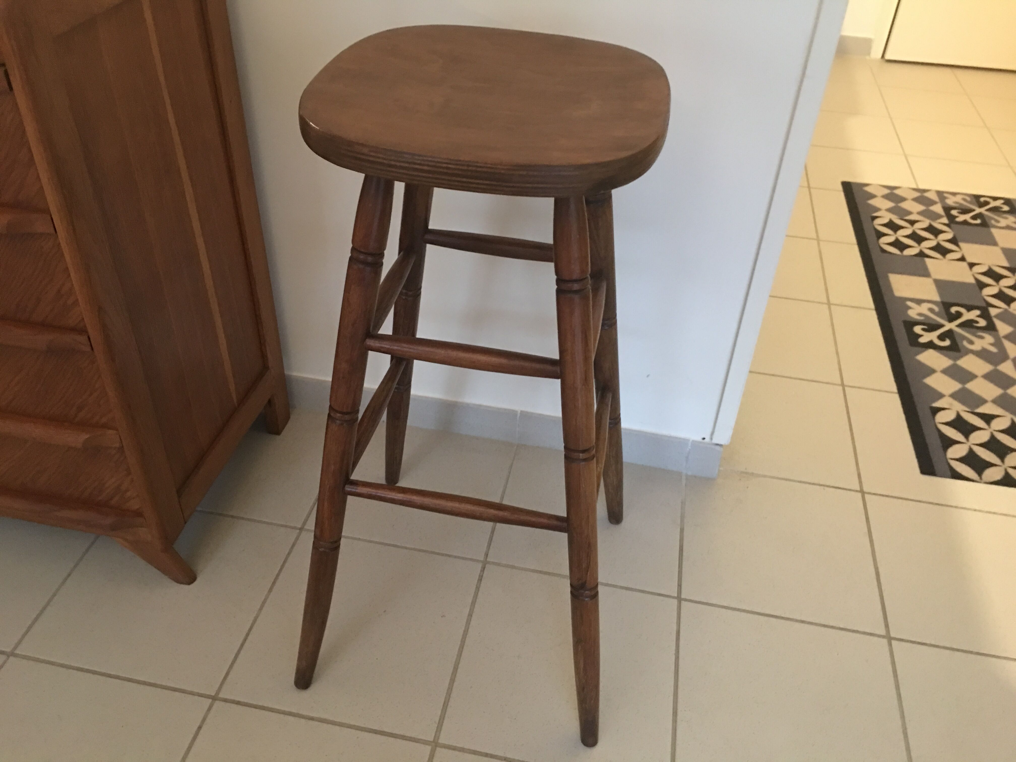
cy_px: 381
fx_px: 851
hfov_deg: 61.7
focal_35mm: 29
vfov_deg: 48.2
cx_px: 508
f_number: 2.2
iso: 100
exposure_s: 1/4
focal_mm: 4.15
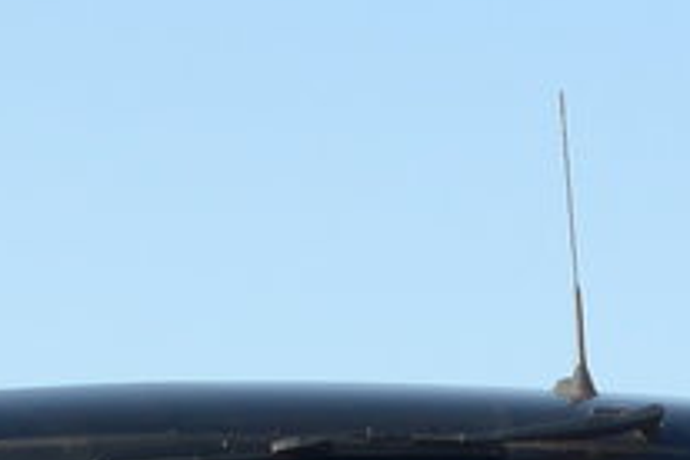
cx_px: 113
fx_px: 6344
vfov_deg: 4.0
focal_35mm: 331
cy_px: 1340
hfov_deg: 6.2
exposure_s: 1/500
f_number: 3.4
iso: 80
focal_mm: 11.3
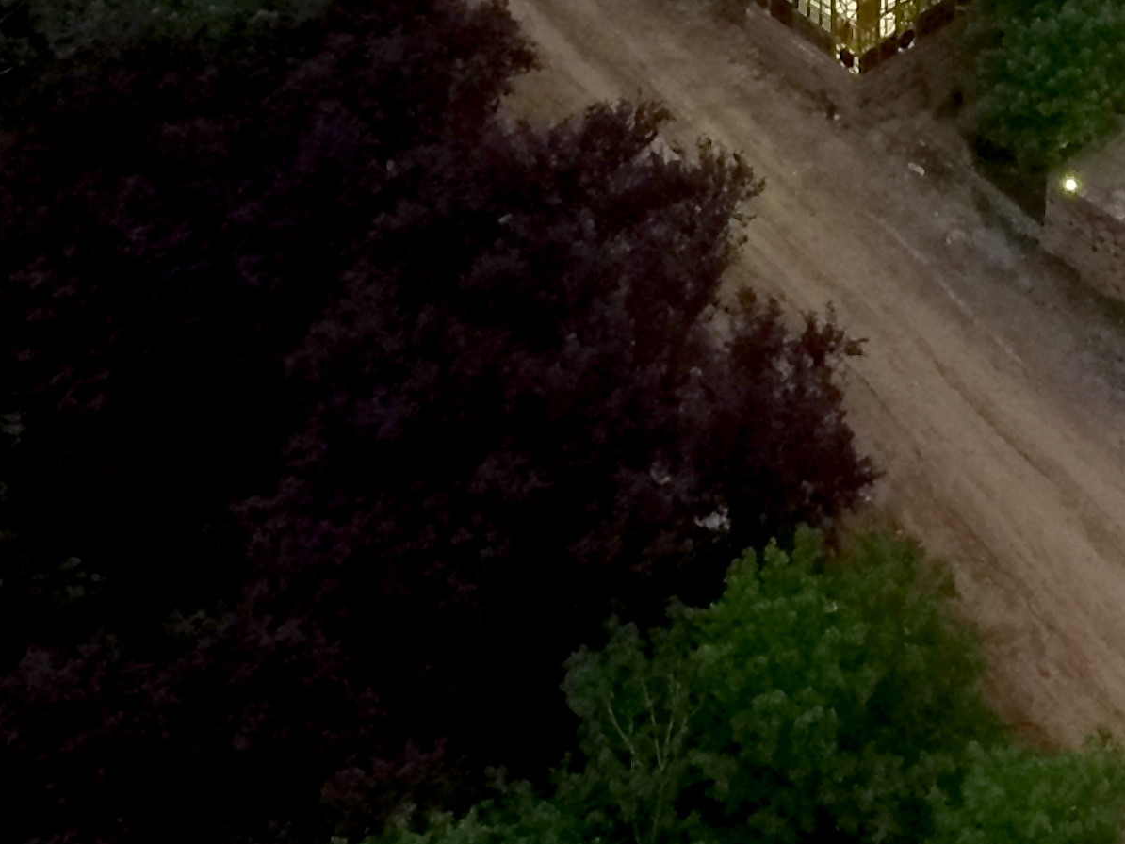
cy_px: -276
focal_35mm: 67
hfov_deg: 28.1
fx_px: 2178
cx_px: 961
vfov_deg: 20.0
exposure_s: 1/4.97
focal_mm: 3.61
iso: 1118
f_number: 2.8
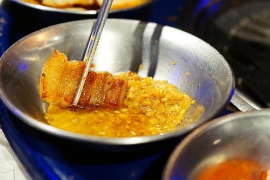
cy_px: 88
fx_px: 517
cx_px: 124
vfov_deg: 19.7
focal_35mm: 69
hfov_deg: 29.2
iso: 1000
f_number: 4.5
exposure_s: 1/60
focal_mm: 50
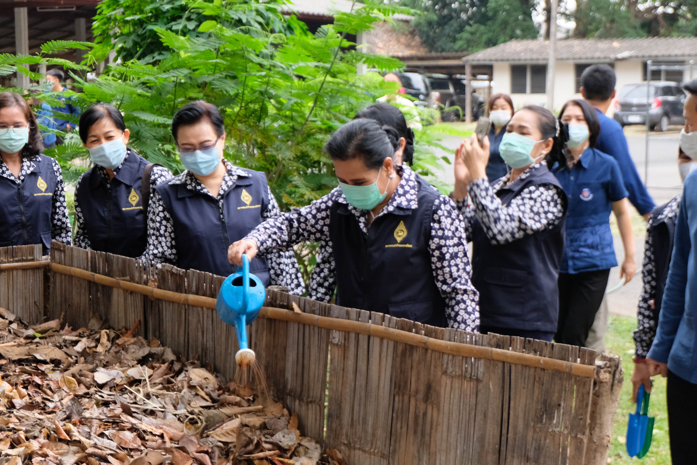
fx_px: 1414
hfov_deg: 27.7
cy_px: 232
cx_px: 348
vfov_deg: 18.7
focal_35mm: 73
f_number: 5.6
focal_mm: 48.4
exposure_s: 1/60
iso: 2000
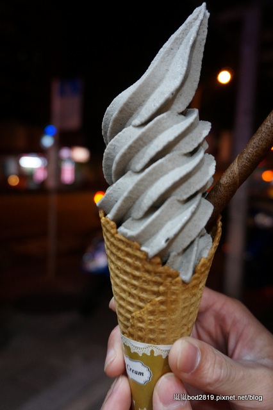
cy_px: 205
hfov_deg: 43.6
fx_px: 342
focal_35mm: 30
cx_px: 136
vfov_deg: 62.0
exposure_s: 1/60
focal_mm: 20
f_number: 4
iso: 1250
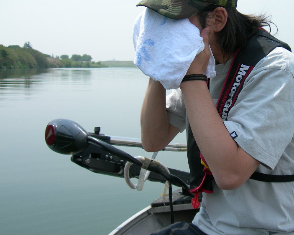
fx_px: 470
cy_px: 126
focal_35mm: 54
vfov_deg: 28.1
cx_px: 210
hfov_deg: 34.2
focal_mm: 7.8
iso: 50
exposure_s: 1/1300
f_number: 2.8
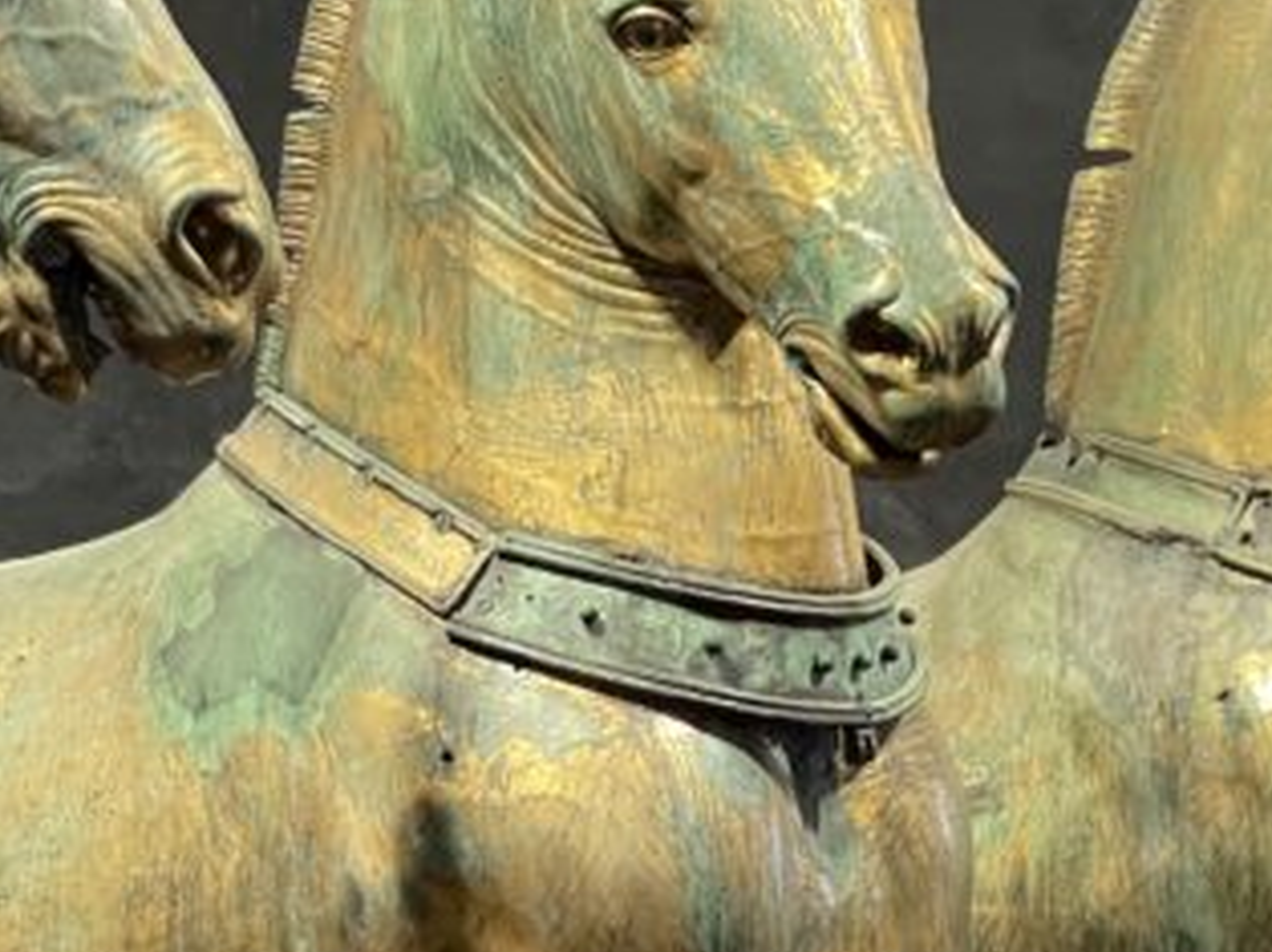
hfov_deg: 9.5
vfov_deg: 7.1
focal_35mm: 209
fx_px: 7674
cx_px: 640
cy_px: 45
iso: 640
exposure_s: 1/33
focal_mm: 7.5
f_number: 2.2
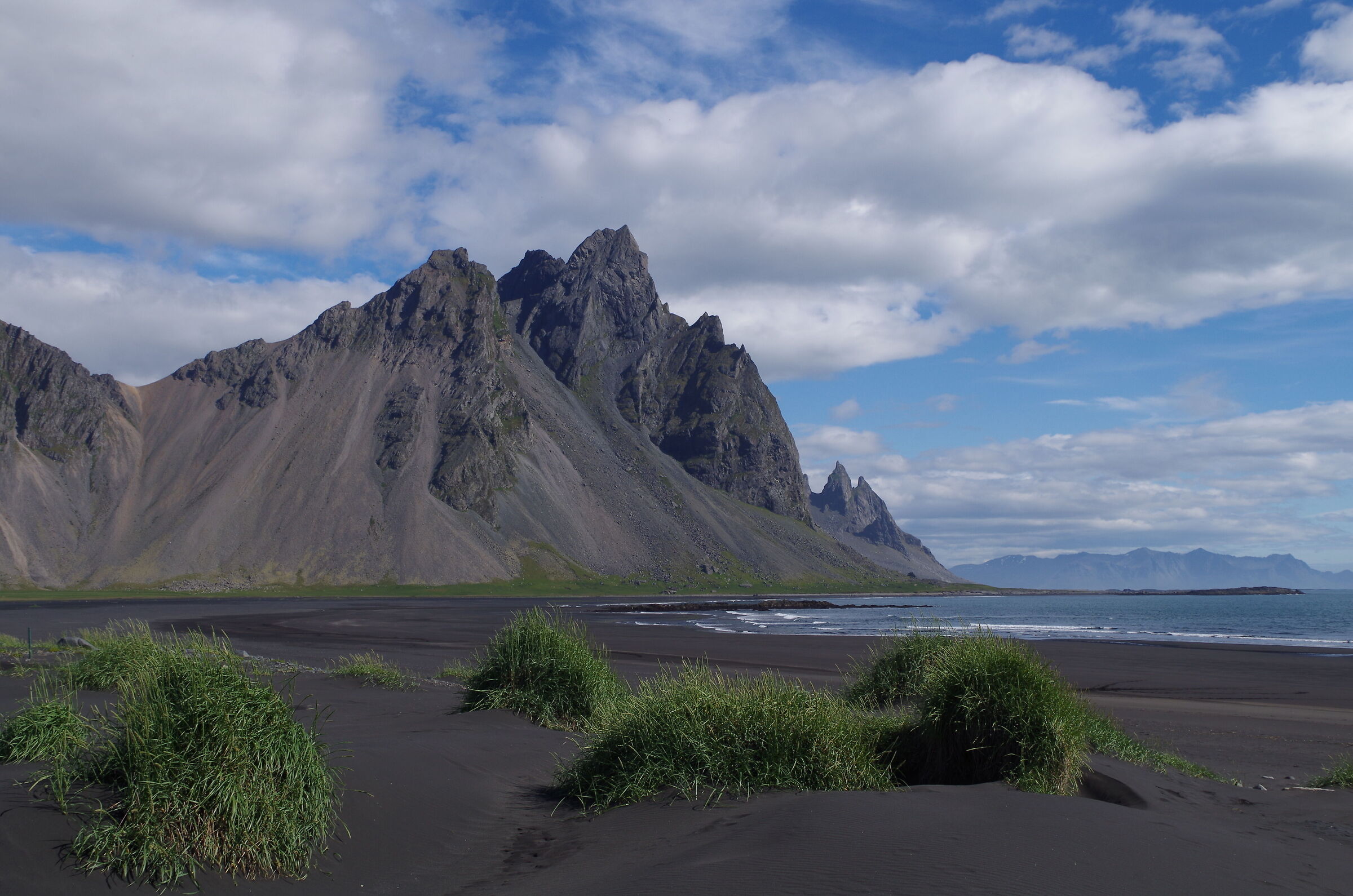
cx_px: 676
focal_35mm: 39
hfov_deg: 49.6
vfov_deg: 34.1
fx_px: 1463
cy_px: 448
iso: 100
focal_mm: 26.25
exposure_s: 1/200
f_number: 11
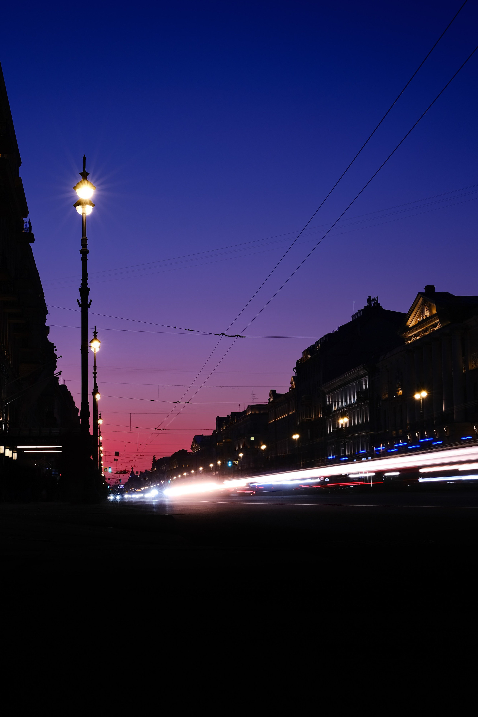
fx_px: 1016
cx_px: 235
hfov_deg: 26.5
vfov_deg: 38.9
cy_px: 359
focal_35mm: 51
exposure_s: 2.5
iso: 160
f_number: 14
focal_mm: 33
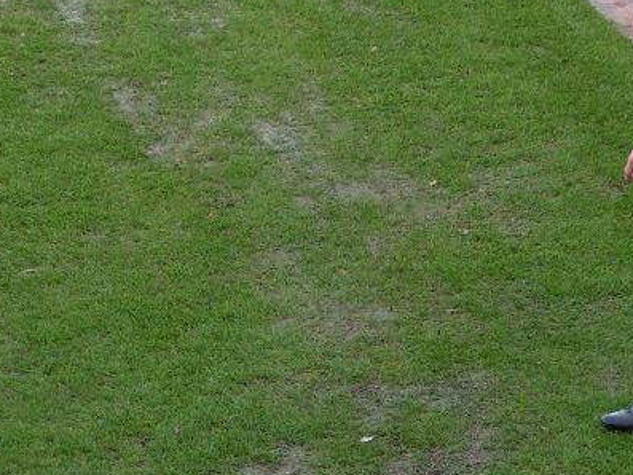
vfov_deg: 4.7
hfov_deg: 6.3
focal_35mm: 316
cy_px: 131
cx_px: 437
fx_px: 5780
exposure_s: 1/250
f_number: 3.5
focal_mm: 24
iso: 125
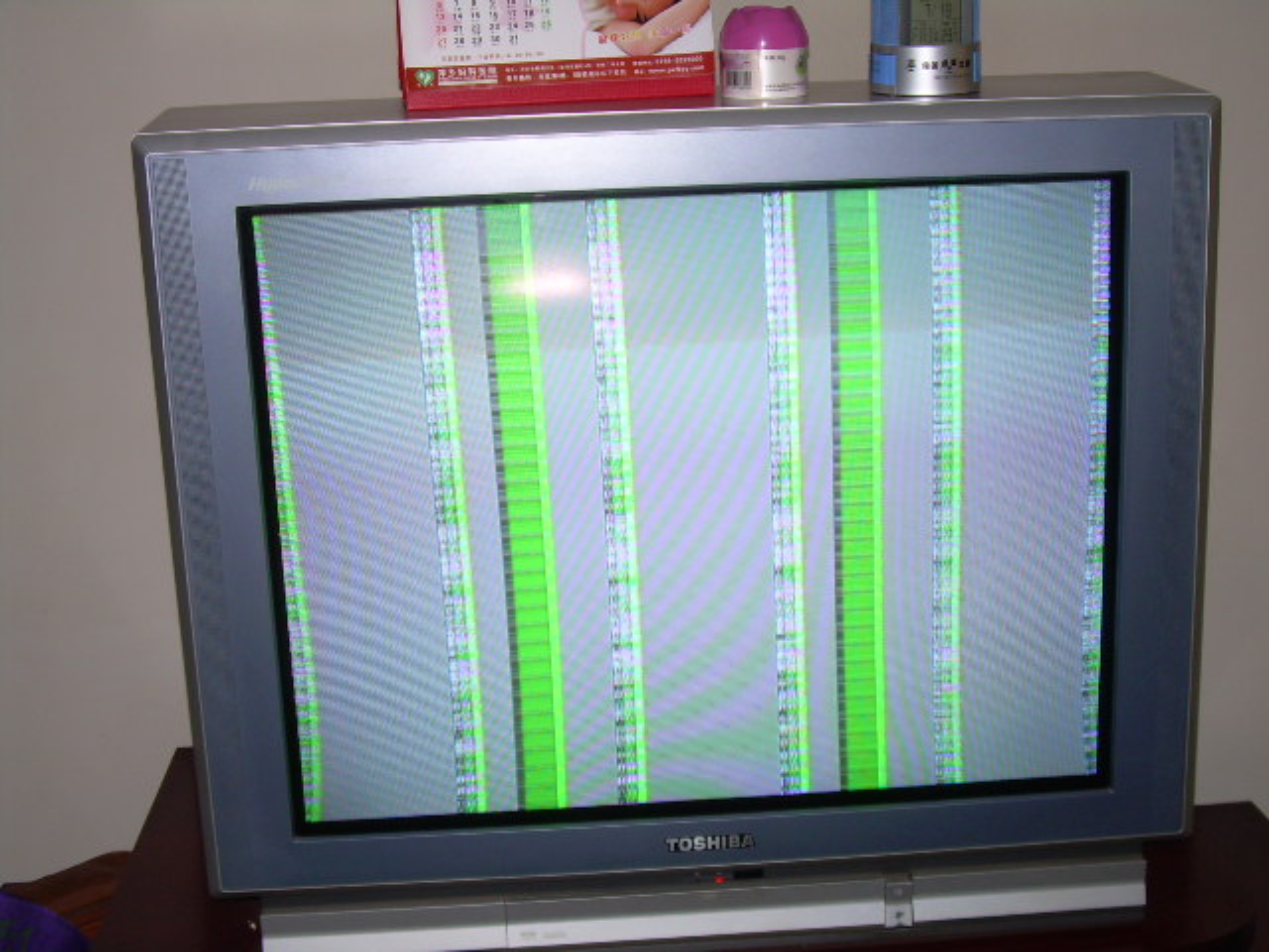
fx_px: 1943
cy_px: 476
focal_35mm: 53
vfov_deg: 27.5
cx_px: 634
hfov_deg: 36.2
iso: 50
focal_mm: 8.9
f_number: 3.2
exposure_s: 1/30
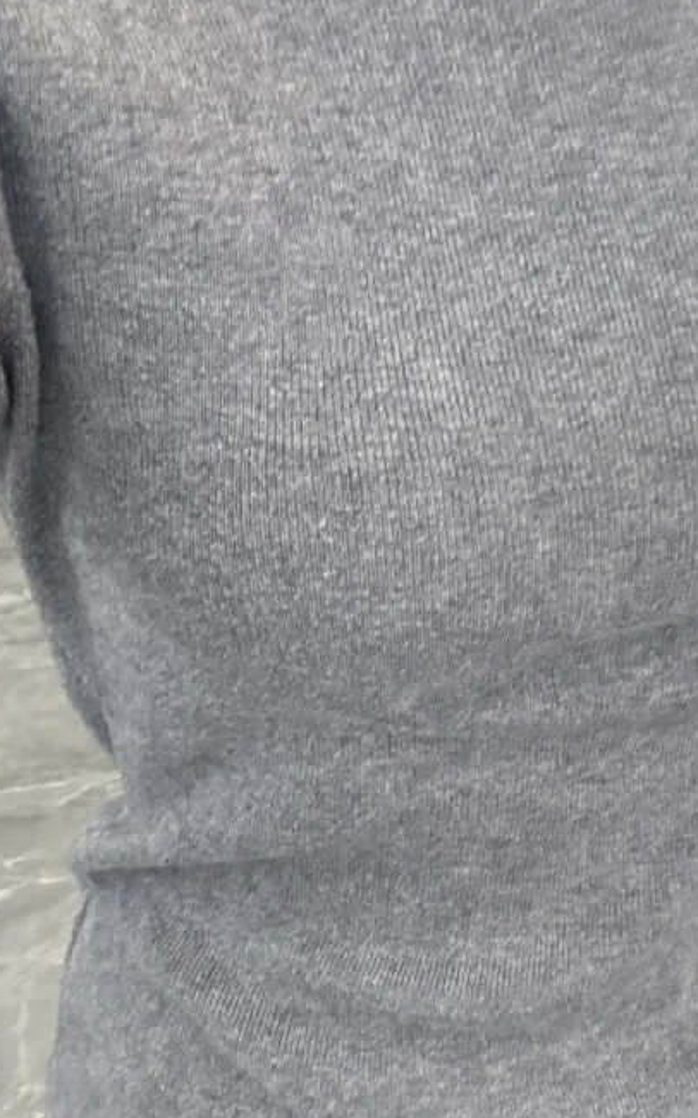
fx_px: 1644
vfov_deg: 37.5
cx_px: 340
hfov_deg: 24.0
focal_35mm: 54
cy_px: 614
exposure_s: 1/50
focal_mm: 2.69
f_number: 1.9
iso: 250
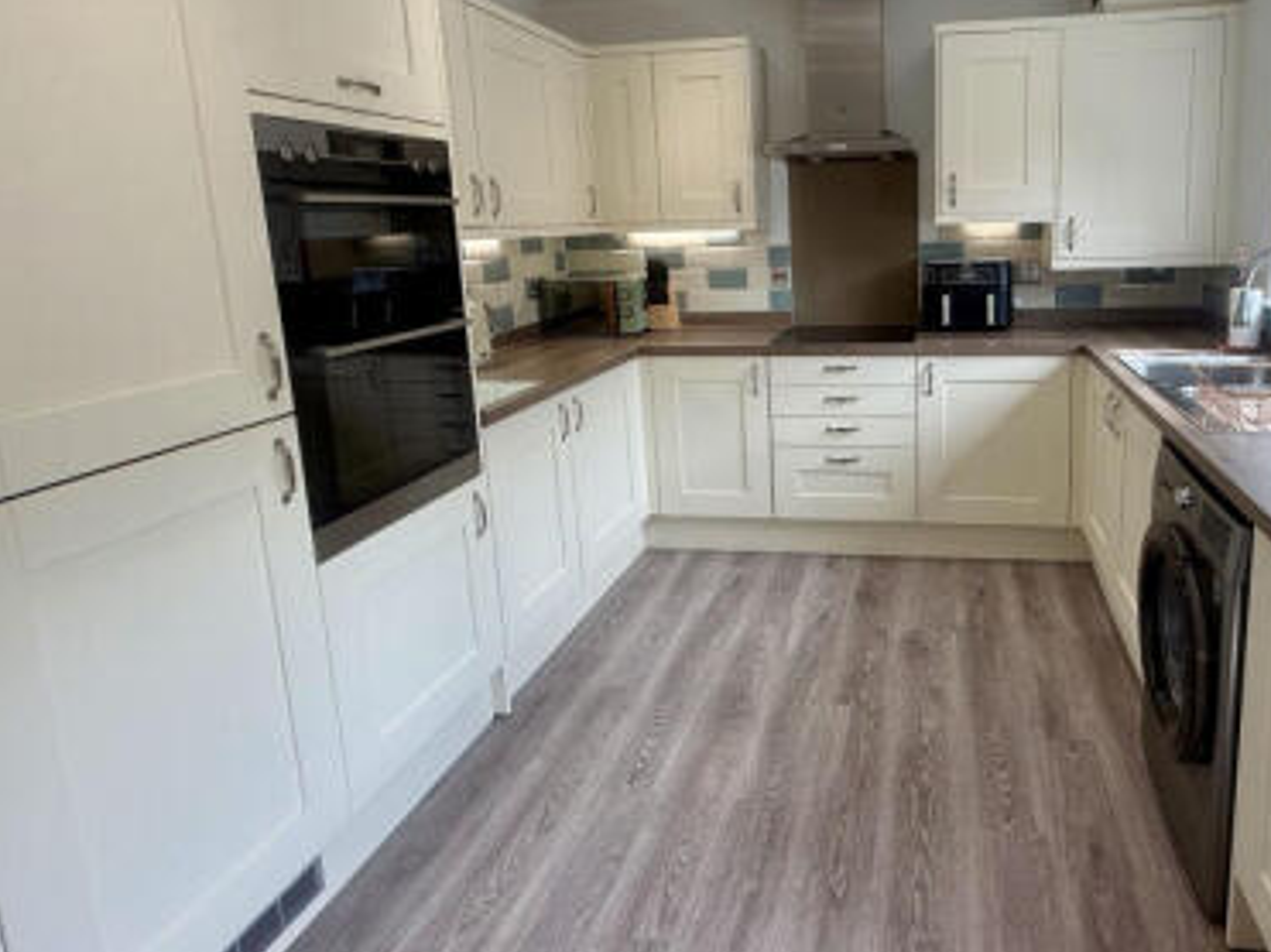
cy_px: 358
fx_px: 808
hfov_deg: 74.4
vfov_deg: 60.3
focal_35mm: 22
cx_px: 831
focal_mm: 2.22
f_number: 2.2
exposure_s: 1/148
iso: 64
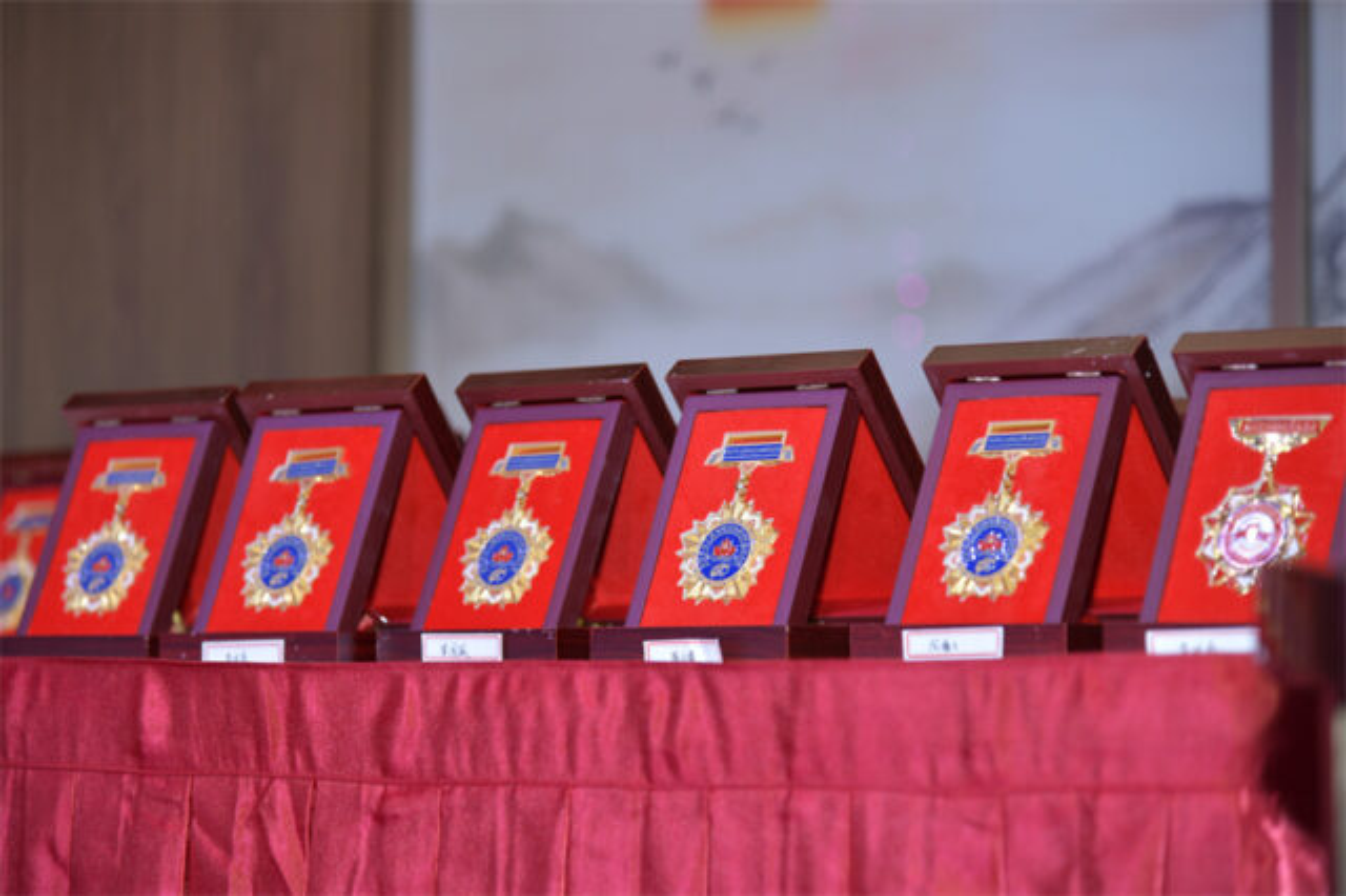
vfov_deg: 11.4
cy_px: 448
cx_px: 673
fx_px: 4484
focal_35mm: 120
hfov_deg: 17.1
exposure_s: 1/160
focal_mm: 120
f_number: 4
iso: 800
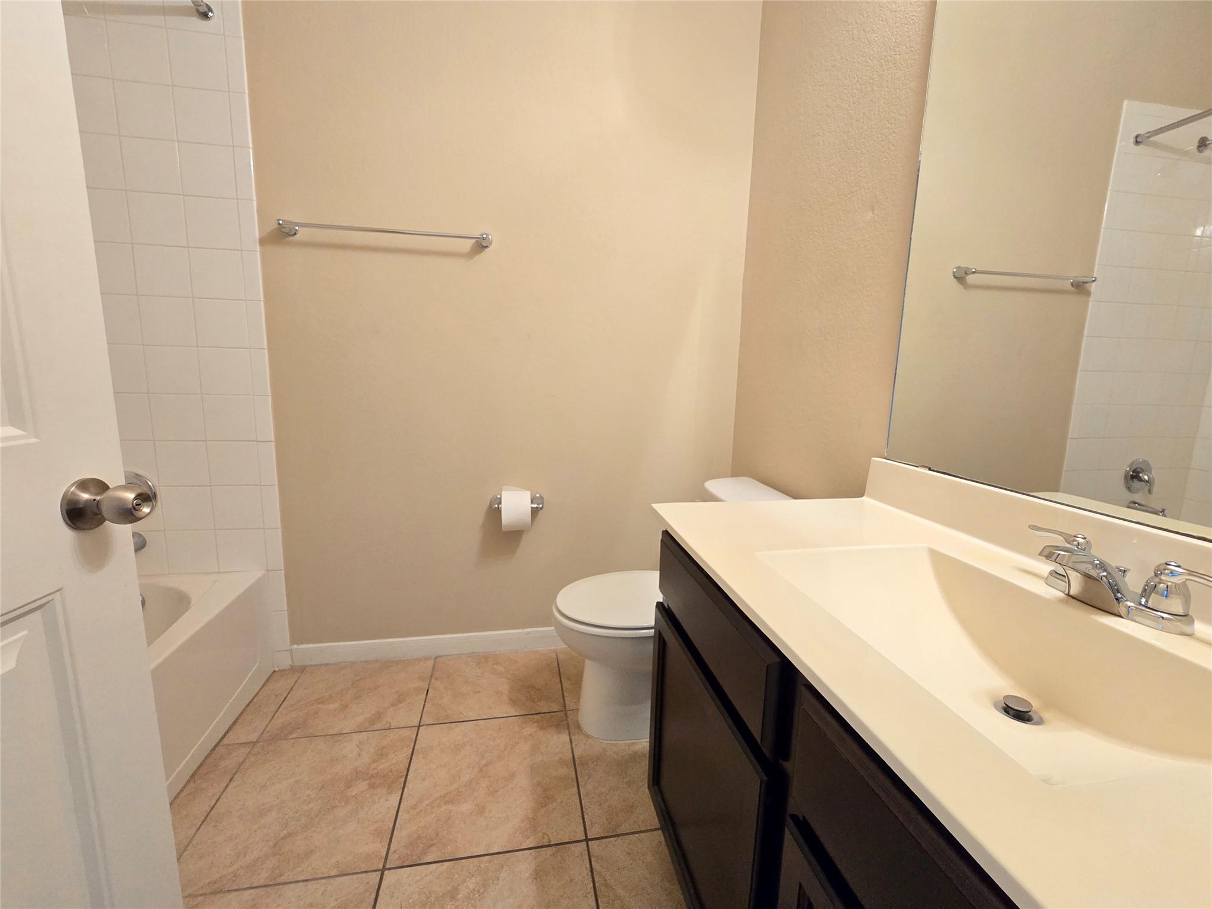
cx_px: 606
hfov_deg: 106.2
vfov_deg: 89.9
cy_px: 454
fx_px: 455
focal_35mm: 13
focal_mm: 2.2
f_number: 2.2
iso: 500
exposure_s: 1/60
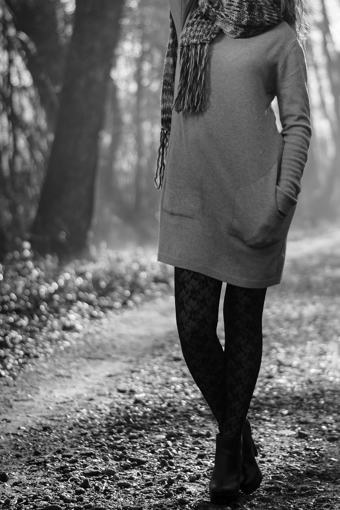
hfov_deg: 11.2
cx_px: 252
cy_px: 196
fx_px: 1727
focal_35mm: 122
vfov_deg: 16.8
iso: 200
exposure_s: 1/1600
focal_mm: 50
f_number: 2
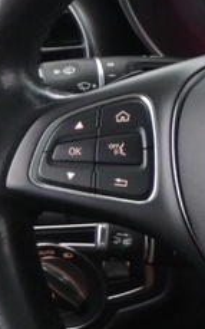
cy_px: 376
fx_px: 2082
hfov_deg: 5.0
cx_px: 830
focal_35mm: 233
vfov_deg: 8.9
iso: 2800
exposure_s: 1/30
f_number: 4
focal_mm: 21.5
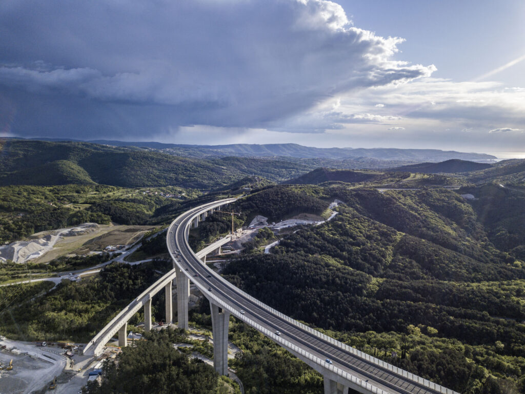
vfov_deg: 53.1
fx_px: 394
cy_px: 197
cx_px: 262
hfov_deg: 67.3
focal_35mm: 26
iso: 100
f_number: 2.2
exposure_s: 1/1400
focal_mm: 4.73
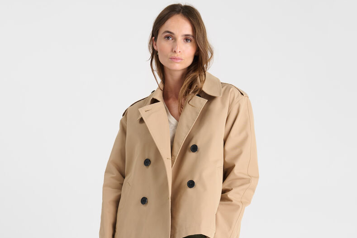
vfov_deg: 17.4
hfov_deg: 26.7
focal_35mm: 76
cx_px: 177
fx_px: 754
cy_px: 259
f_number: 9
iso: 100
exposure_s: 1/160
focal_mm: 50
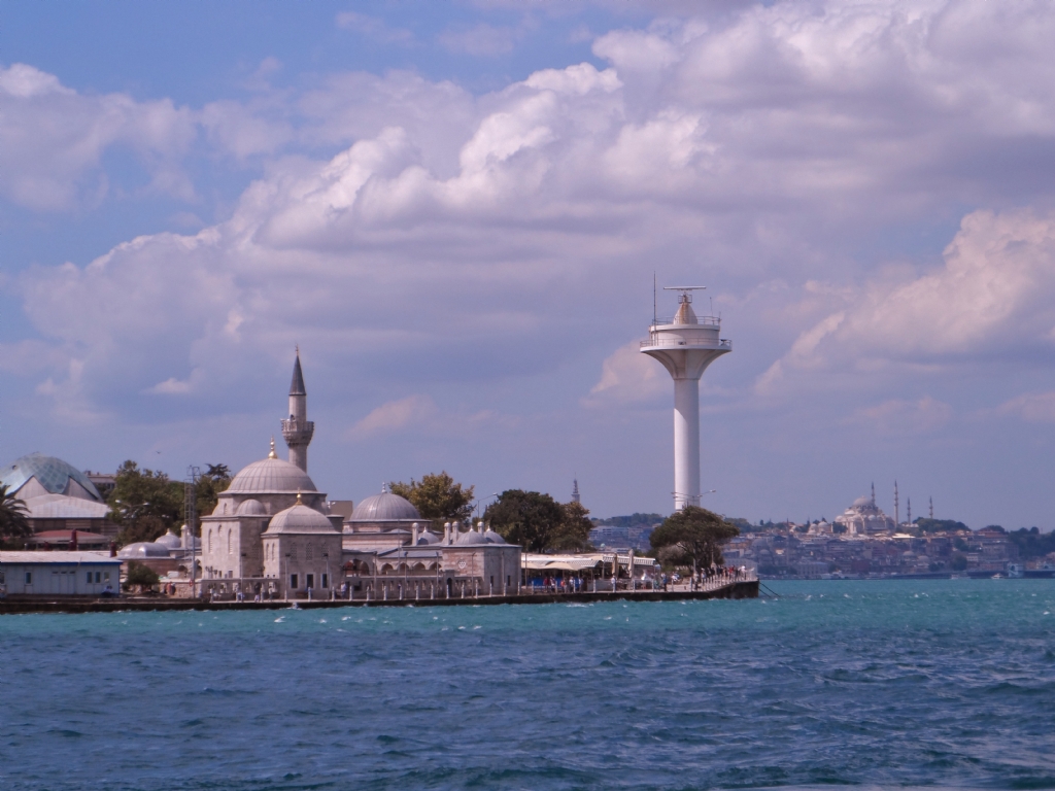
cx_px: 528
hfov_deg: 16.4
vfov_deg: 12.3
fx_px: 3657
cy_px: 396
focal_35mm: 120
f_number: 4.6
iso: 80
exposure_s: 1/1000
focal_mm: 19.5
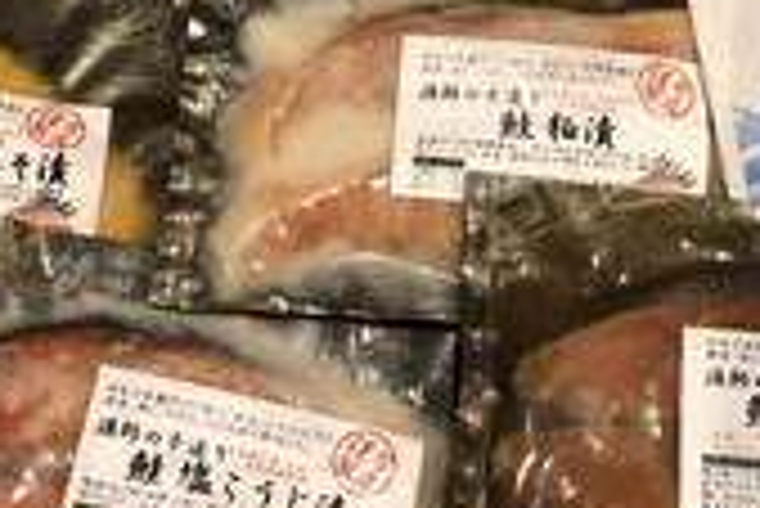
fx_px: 1458
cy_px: 99
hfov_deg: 29.2
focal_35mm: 69
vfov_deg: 19.6
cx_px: 373
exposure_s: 1/15
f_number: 1.8
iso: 80
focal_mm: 3.99
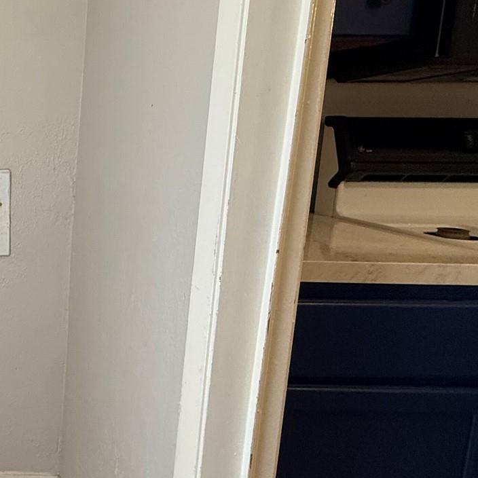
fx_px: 562
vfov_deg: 46.0
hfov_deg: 36.3
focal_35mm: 36
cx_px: -87
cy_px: 213
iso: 200
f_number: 2.2
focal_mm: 2.22
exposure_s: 1/60
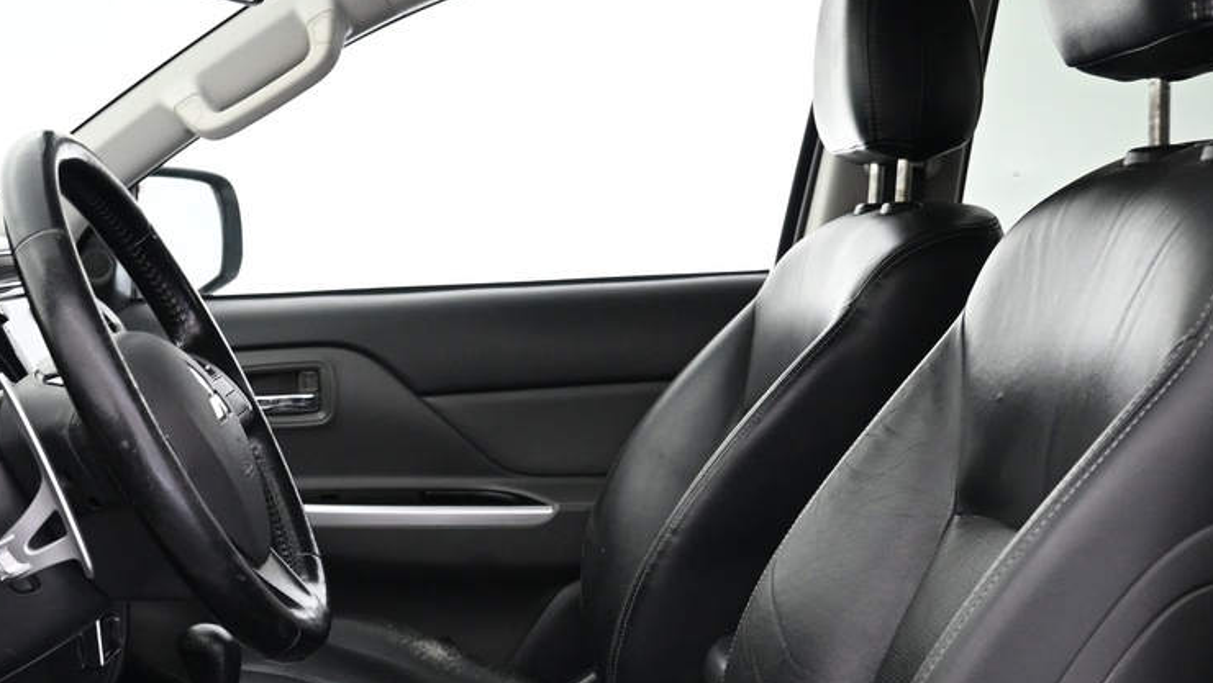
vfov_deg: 21.4
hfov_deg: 37.1
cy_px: 616
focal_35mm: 55
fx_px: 1770
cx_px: 334
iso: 1250
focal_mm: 16
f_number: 3.5
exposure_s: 1/25
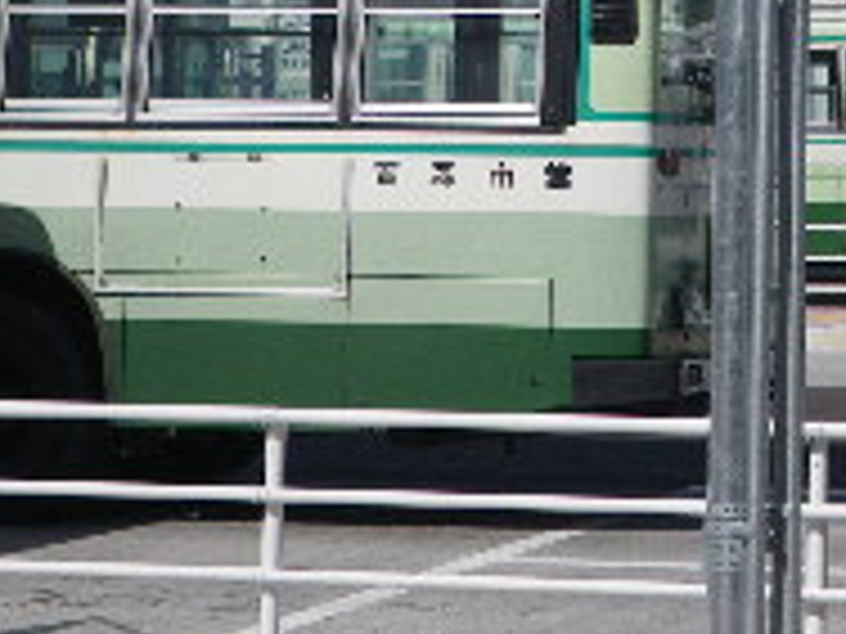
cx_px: 1004
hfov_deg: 12.3
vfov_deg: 9.2
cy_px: -369
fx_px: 3837
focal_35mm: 157
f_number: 8.8
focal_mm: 8.2
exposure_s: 1/200
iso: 64
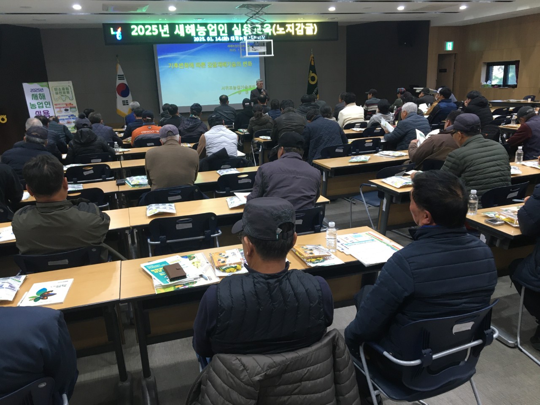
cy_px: 202
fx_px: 452
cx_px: 270
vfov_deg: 48.2
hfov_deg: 61.7
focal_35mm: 29
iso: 40
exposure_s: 1/30
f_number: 2.2
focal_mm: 4.15
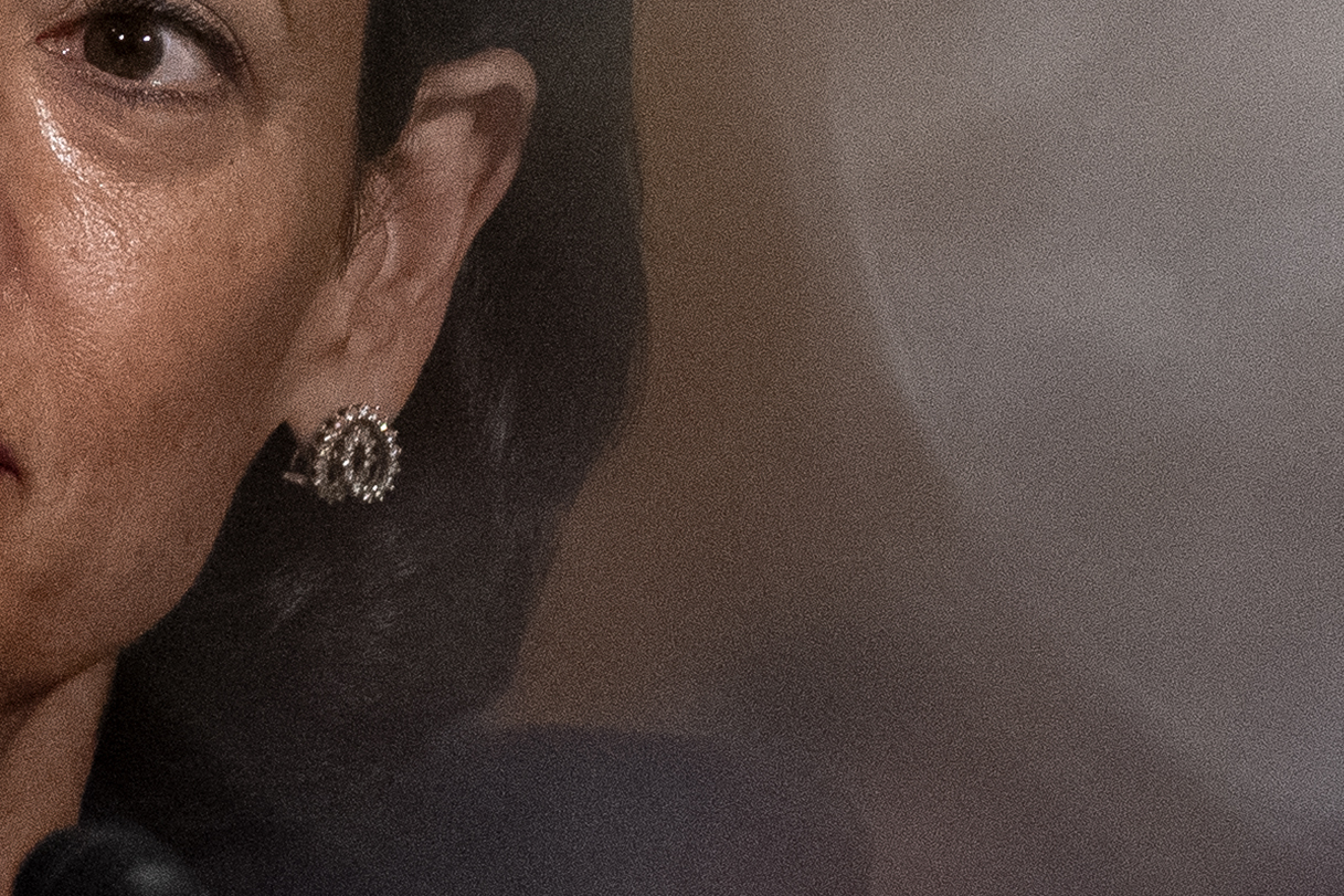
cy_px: 502
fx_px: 36803
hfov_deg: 2.1
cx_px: 274
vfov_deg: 1.4
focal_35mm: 986
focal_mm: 200
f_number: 2.8
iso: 3200
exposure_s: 1/500
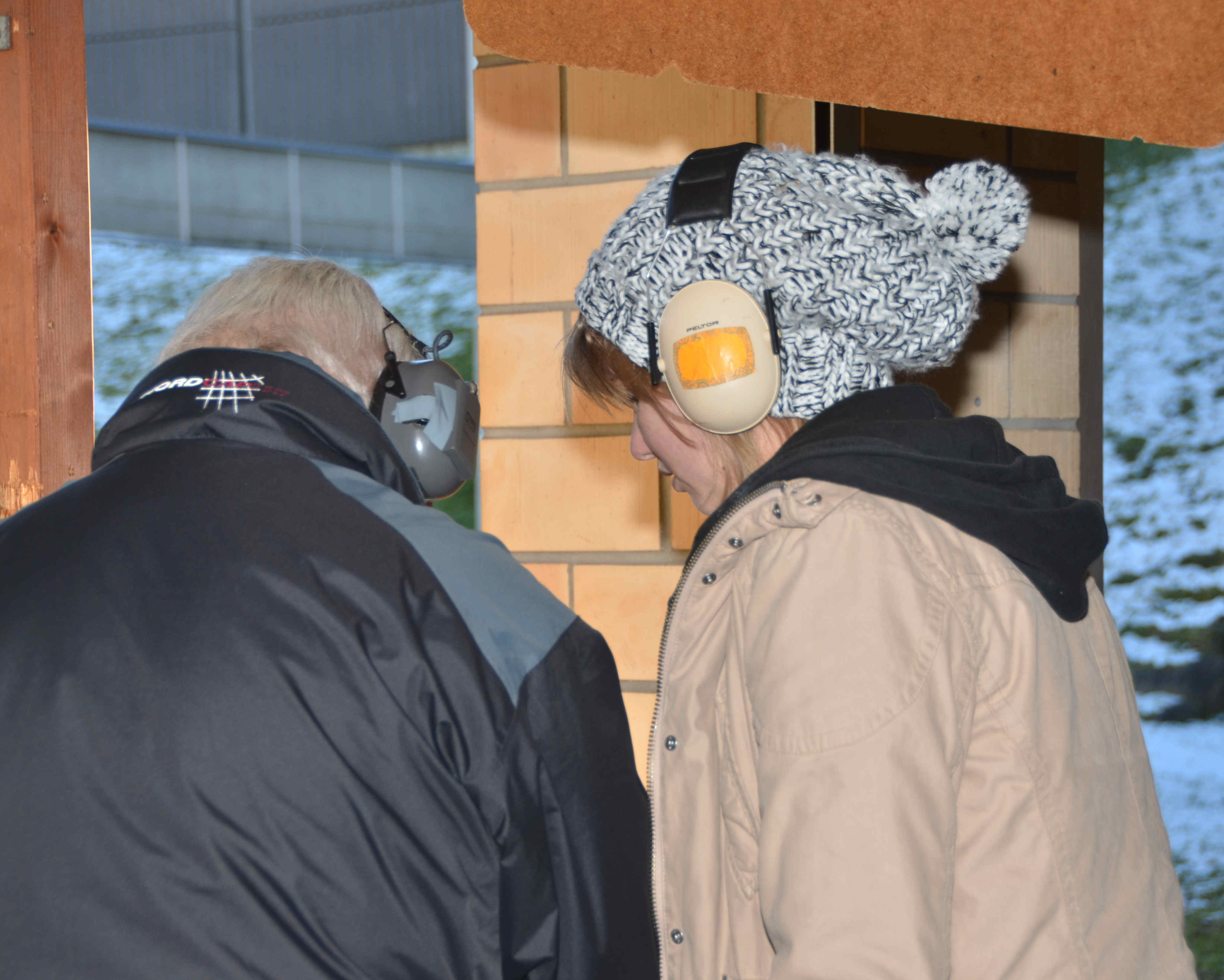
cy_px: 491
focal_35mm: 94
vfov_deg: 16.4
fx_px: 3390
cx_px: 689
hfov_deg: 20.5
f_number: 5
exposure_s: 1/200
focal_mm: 55
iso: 200
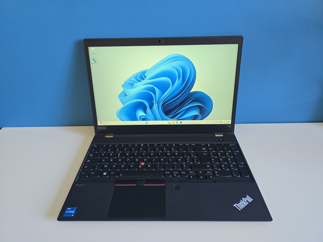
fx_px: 215
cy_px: 121
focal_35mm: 23
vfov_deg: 58.9
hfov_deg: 73.9
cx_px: 162
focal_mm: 6.3
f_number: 1.7
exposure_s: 1/100
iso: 250
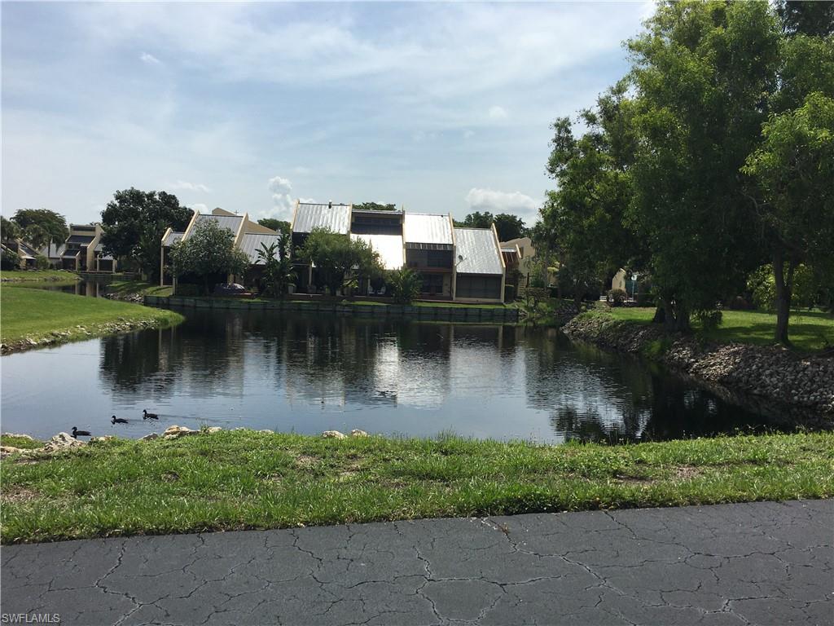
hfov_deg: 61.7
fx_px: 699
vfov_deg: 48.2
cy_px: 313
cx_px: 417
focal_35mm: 29
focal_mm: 4.15
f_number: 2.2
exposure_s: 1/3663
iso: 25
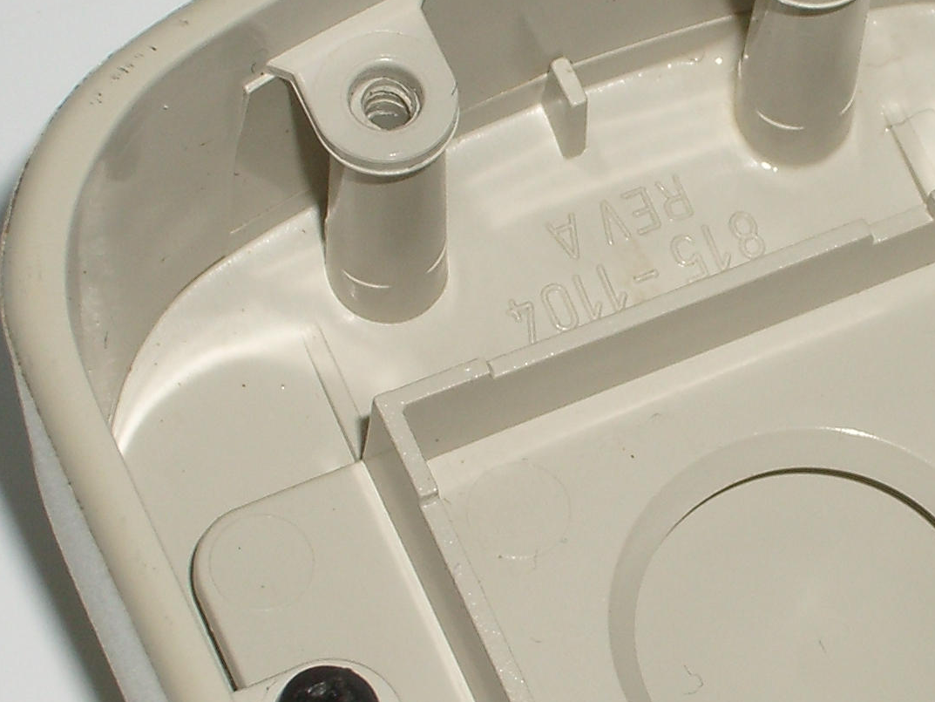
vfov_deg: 7.1
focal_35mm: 210
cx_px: 863
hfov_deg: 9.4
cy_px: 372
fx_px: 5673
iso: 80
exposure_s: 1/60
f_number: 7
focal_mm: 14.6
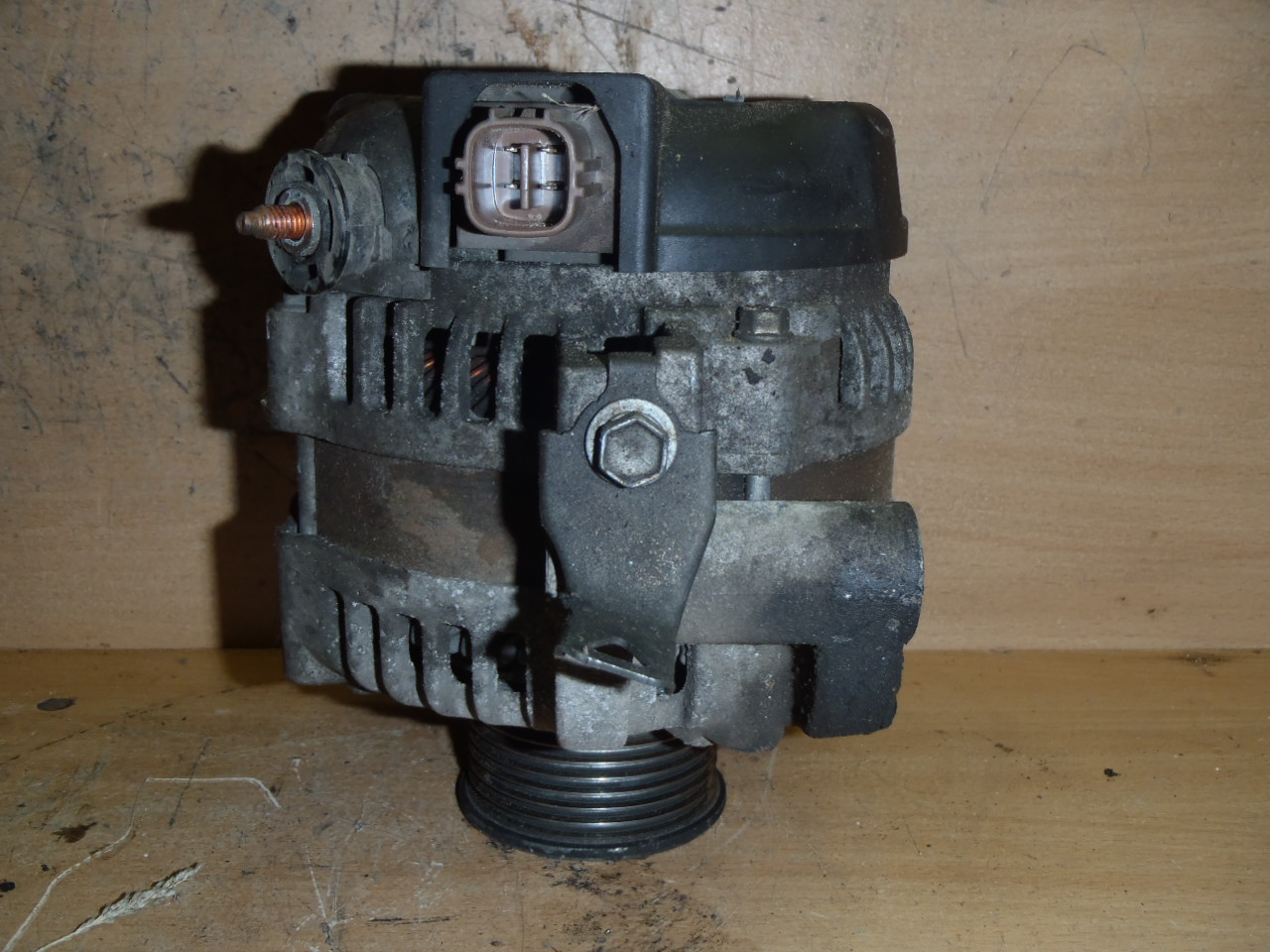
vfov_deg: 37.7
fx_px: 1394
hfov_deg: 49.0
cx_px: 635
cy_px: 476
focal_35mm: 38
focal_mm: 6.83
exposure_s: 1/40
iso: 100
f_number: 4.6
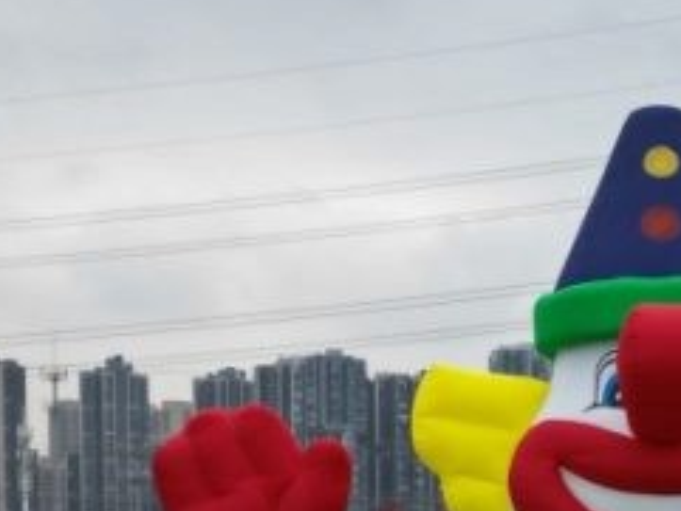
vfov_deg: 13.7
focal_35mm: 102
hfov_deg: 18.7
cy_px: 745
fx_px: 2008
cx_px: 687
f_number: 1.7
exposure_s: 1/1250
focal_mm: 6.72
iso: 110
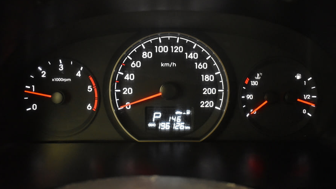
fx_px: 299
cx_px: 167
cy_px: 84
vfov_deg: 35.1
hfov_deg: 58.7
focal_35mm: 34
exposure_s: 1/30
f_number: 3.8
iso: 3600
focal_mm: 21
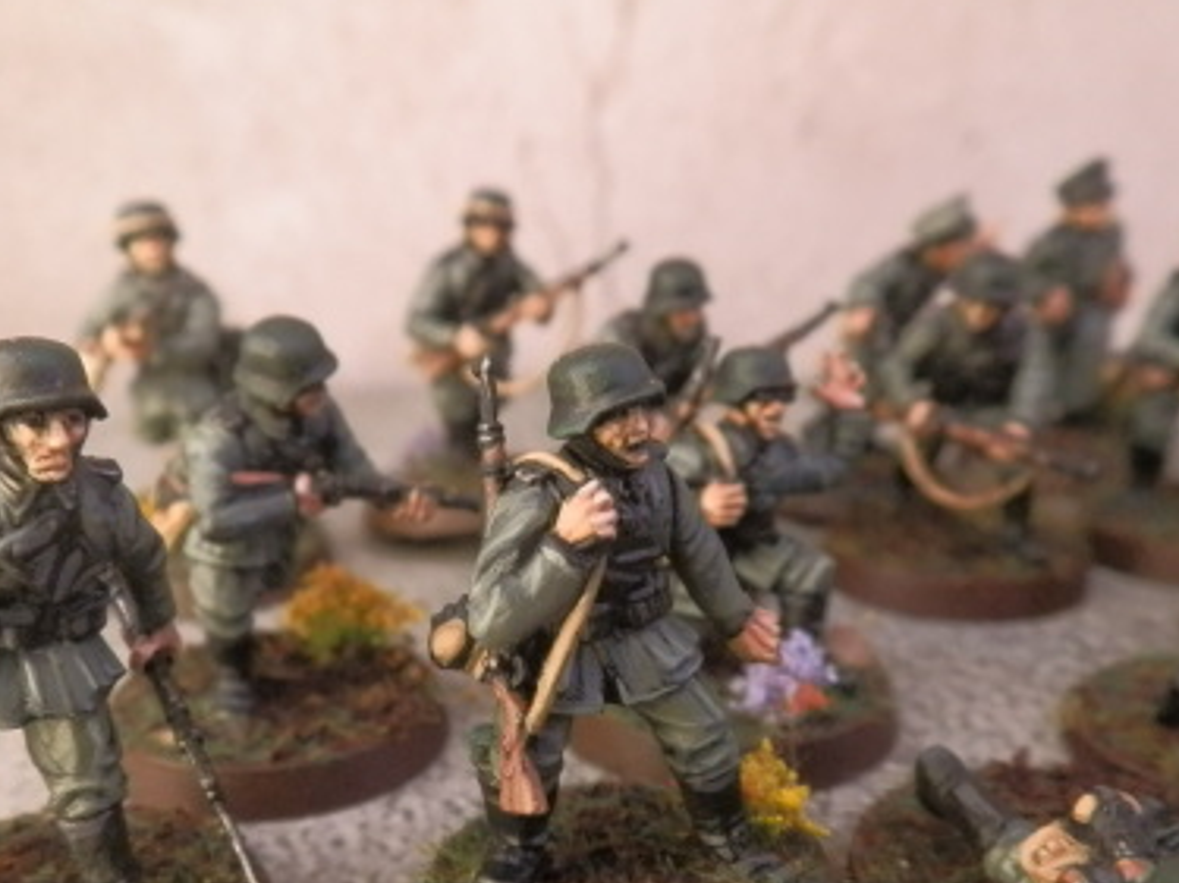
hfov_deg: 46.8
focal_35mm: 40
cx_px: 550
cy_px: 588
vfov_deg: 35.6
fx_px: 1362
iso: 400
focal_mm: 5
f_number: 3.1
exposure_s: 1/80
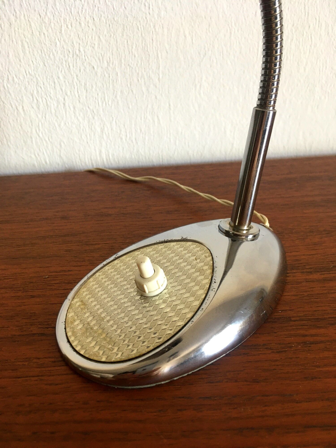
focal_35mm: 29
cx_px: 168
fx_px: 375
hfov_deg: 48.2
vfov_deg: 61.7
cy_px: 224
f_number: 2.2
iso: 125
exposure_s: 1/33
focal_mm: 4.15
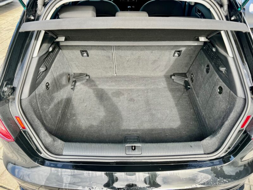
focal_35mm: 26
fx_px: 190
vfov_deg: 53.1
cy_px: 95
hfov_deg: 67.3
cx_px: 126
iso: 50
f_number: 1.5
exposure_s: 1/235
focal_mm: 5.7
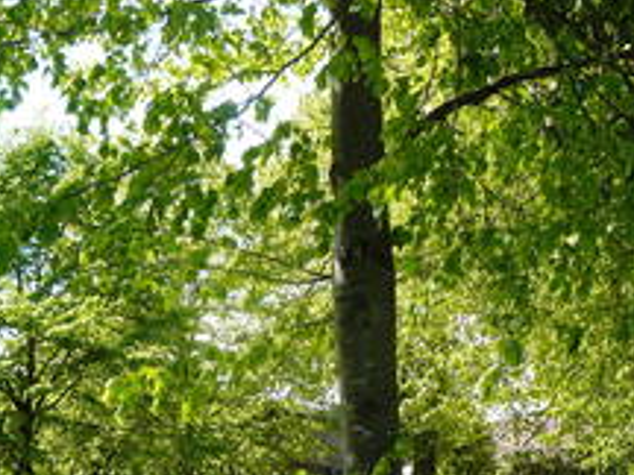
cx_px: 241
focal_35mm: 85
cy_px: 428
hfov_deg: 23.0
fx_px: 1557
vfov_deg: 17.1
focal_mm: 7.6
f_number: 4
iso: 100
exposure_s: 1/200
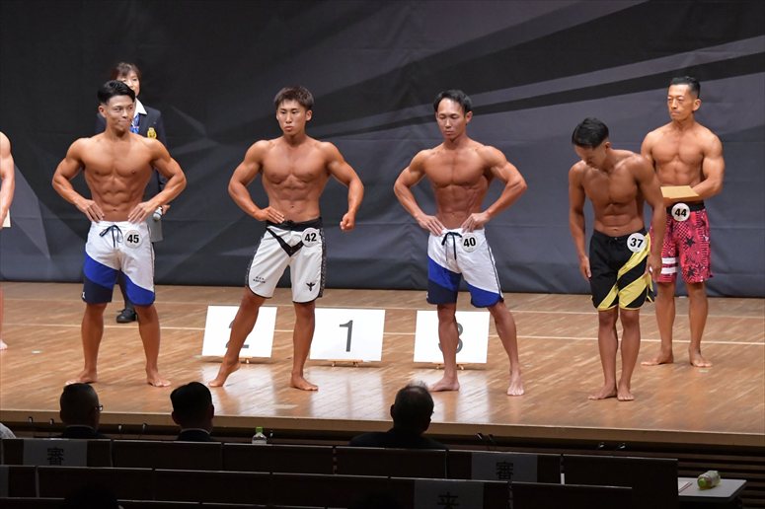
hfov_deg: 11.0
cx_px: 382
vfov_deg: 7.3
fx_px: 3972
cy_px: 254
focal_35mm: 187
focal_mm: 125
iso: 8000
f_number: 5.6
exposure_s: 1/400
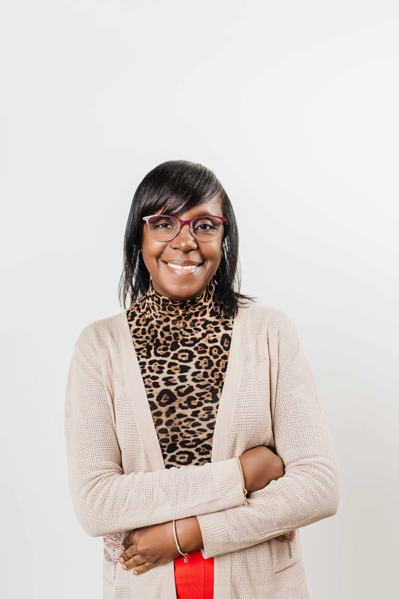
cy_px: 300
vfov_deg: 39.6
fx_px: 831
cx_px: 200
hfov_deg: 27.0
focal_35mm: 50
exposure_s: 1/160
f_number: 2.8
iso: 125
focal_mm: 50
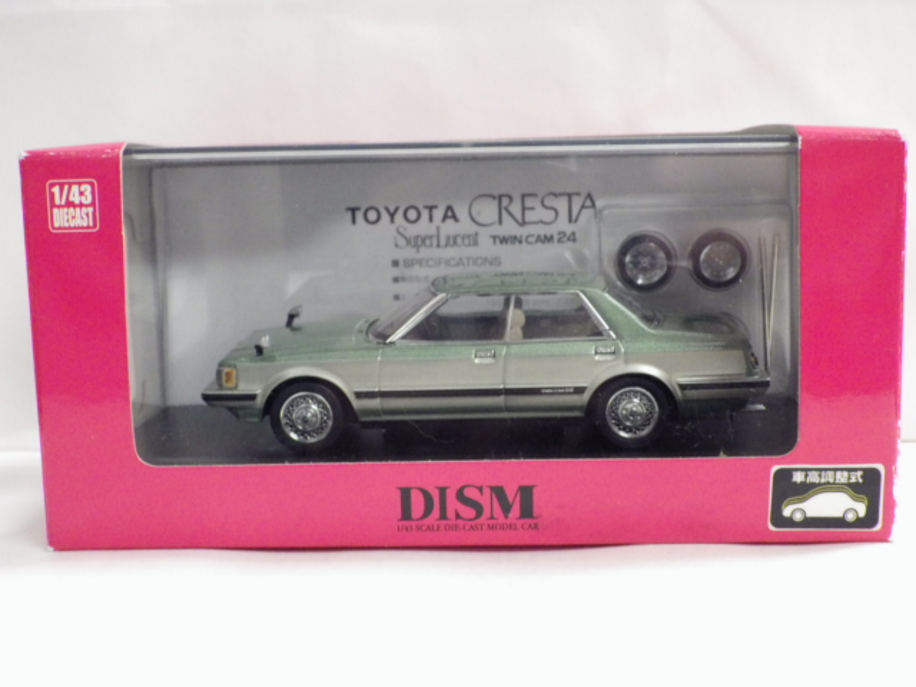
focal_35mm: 50
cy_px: 344
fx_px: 1323
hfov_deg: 38.2
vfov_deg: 29.1
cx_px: 458
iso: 800
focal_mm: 9
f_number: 3.8
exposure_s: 1/30
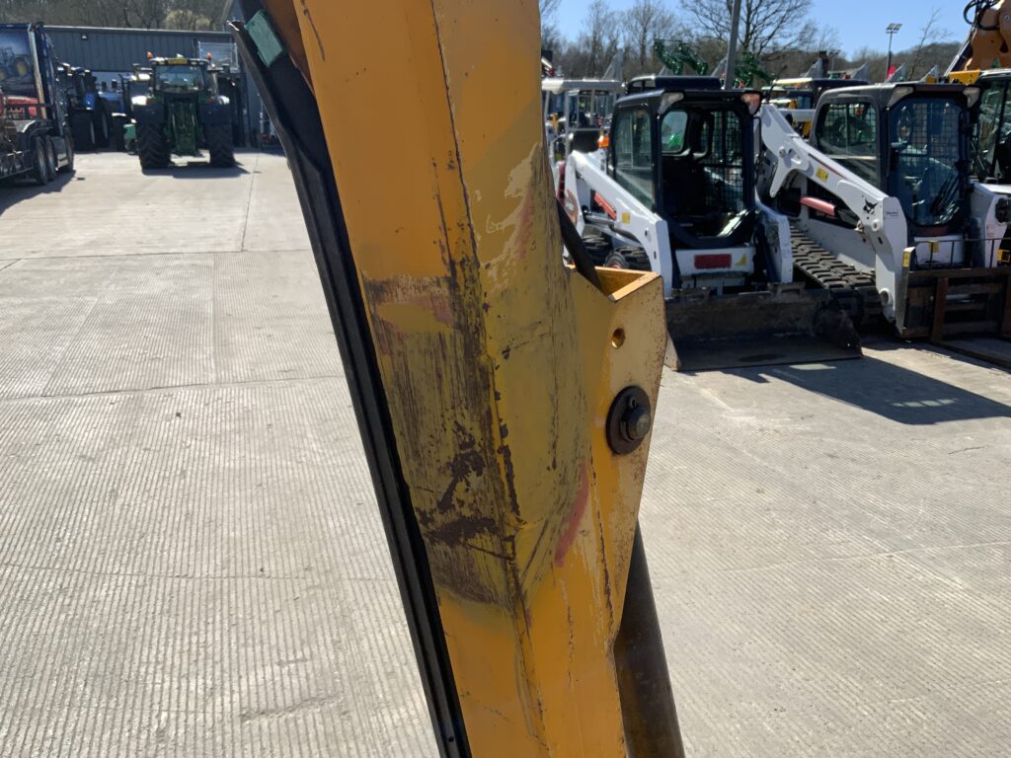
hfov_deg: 61.7
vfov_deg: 48.2
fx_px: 847
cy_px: 379
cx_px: 506
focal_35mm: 29
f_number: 1.8
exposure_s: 1/1984
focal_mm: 3
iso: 20
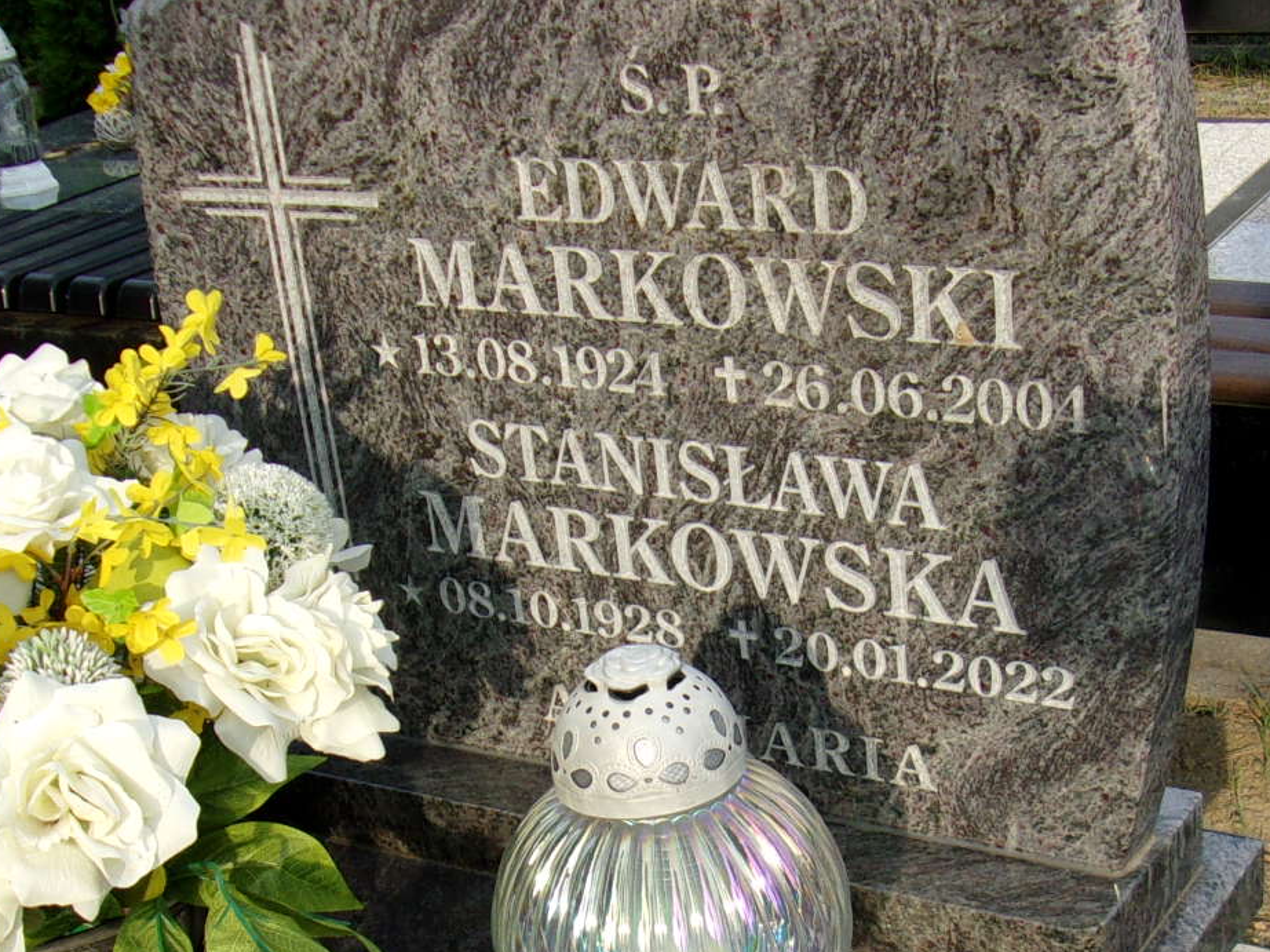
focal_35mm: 60
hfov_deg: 32.2
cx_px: 709
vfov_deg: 24.1
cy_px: 748
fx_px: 2201
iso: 80
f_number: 3
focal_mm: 4.9
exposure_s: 1/400
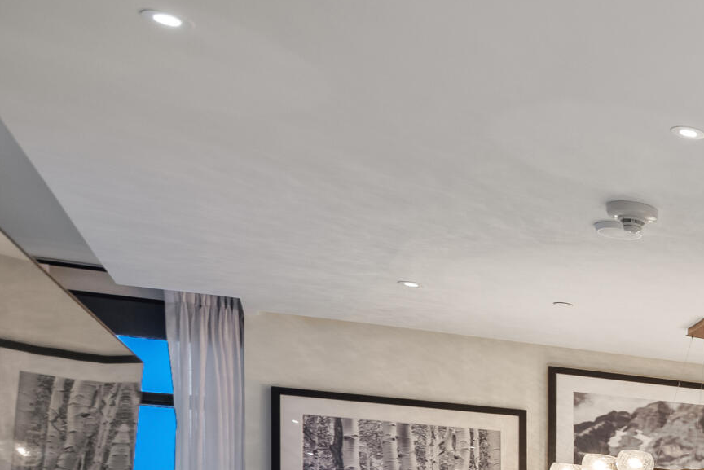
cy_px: 740
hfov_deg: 23.2
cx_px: 1181
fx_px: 1154
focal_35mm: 59
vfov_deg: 19.5
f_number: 7.1
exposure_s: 1/1.25
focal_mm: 17
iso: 640
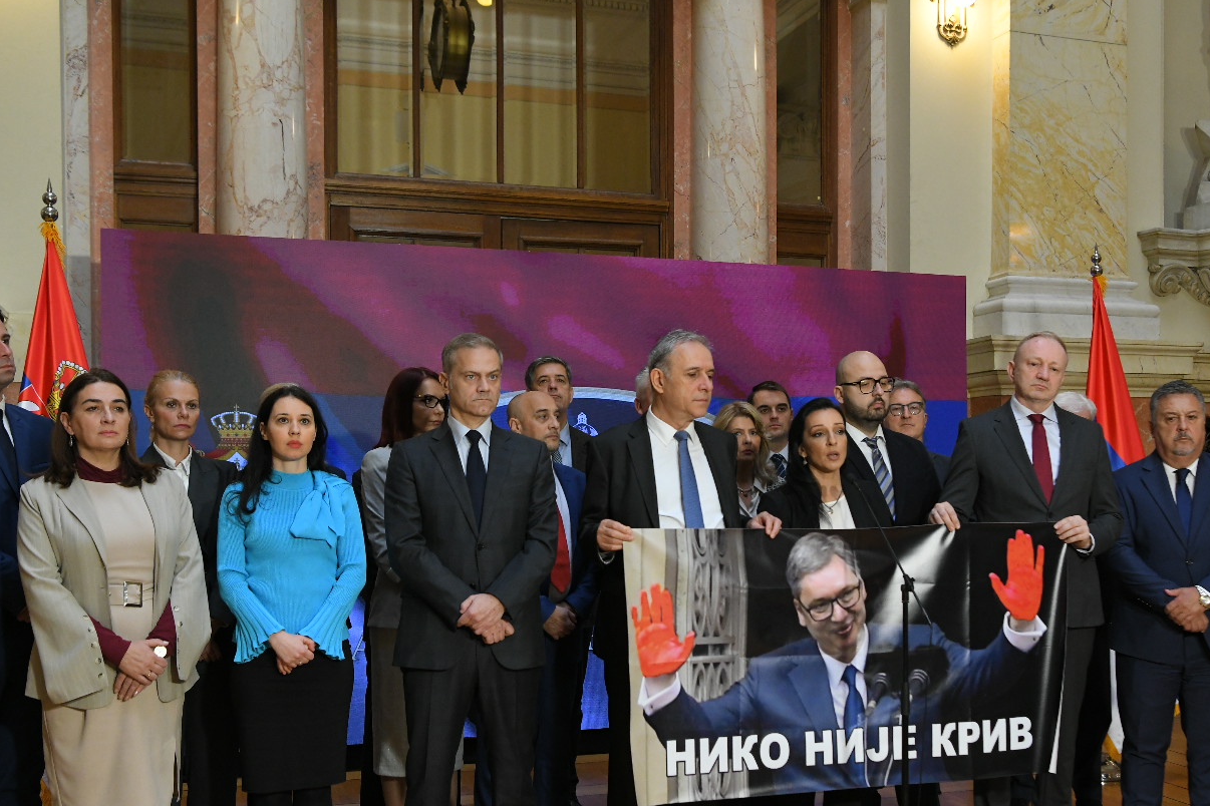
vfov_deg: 31.0
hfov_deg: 45.3
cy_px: 513
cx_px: 699
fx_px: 1445
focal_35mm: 43
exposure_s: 1/250
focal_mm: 32
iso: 2500
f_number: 4
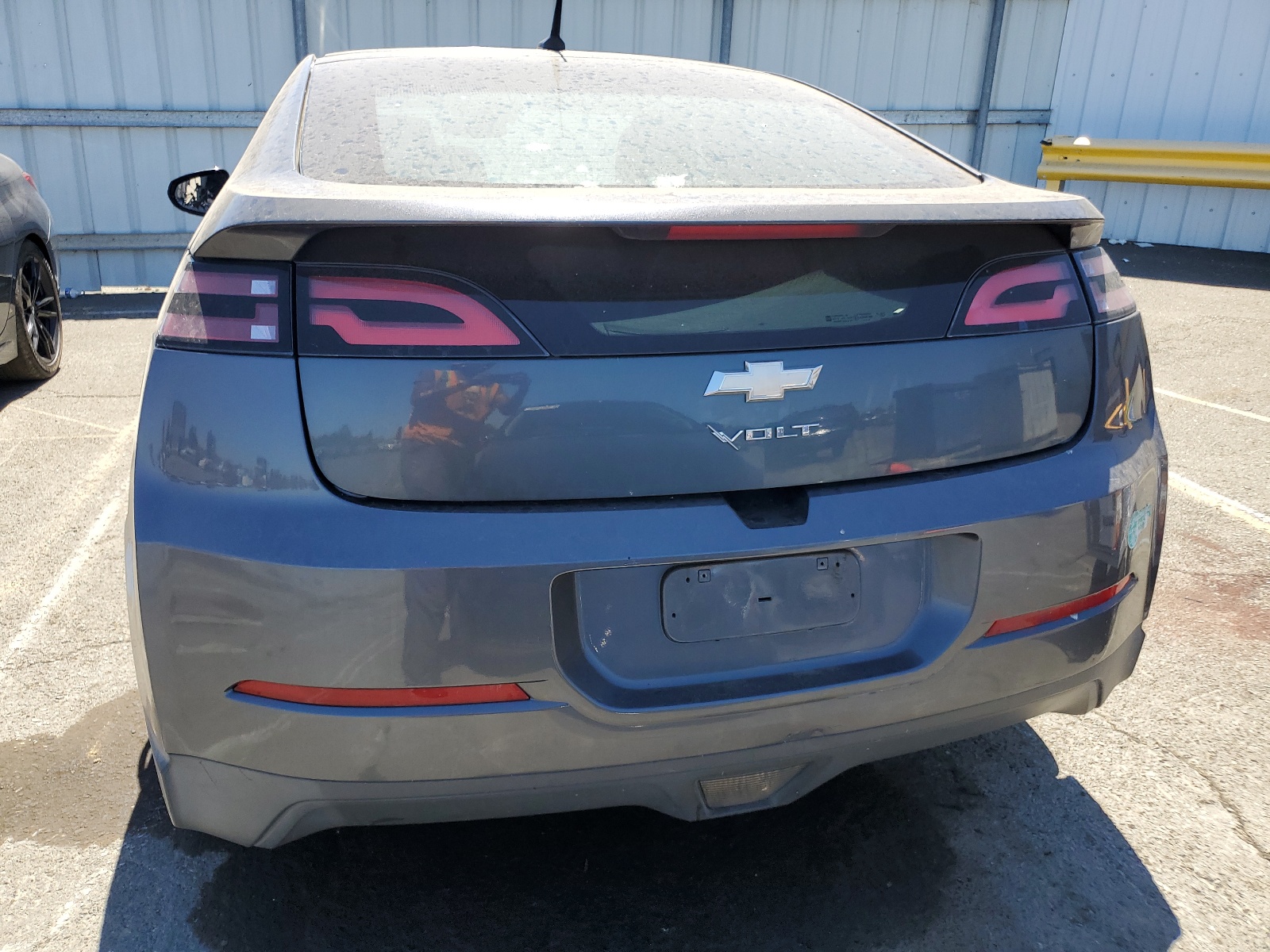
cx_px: 635
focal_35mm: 26
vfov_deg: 53.1
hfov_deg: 67.3
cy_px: 476
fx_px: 954
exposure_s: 1/1111
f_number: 1.5
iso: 50
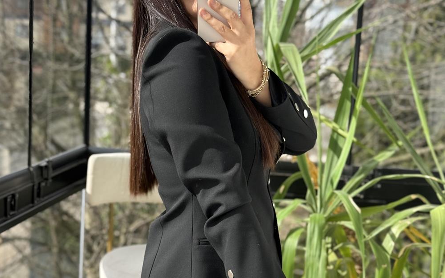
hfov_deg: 30.2
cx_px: 222
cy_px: 176
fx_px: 825
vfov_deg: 19.1
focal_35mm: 68
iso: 80
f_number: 1.78
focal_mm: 6.76
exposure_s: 1/962
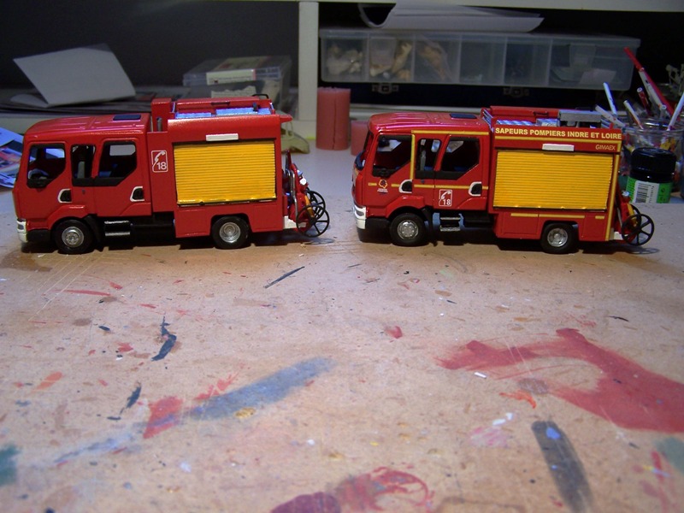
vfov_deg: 37.7
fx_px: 751
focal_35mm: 38
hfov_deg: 49.0
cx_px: 342
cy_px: 256
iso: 80
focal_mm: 6.3
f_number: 2.8
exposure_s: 1/60
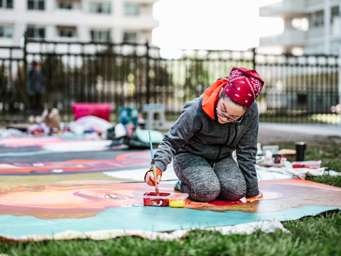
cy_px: 128
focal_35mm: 63
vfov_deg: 23.3
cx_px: 170
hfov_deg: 30.7
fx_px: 621
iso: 125
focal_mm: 80
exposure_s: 1/400
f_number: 2
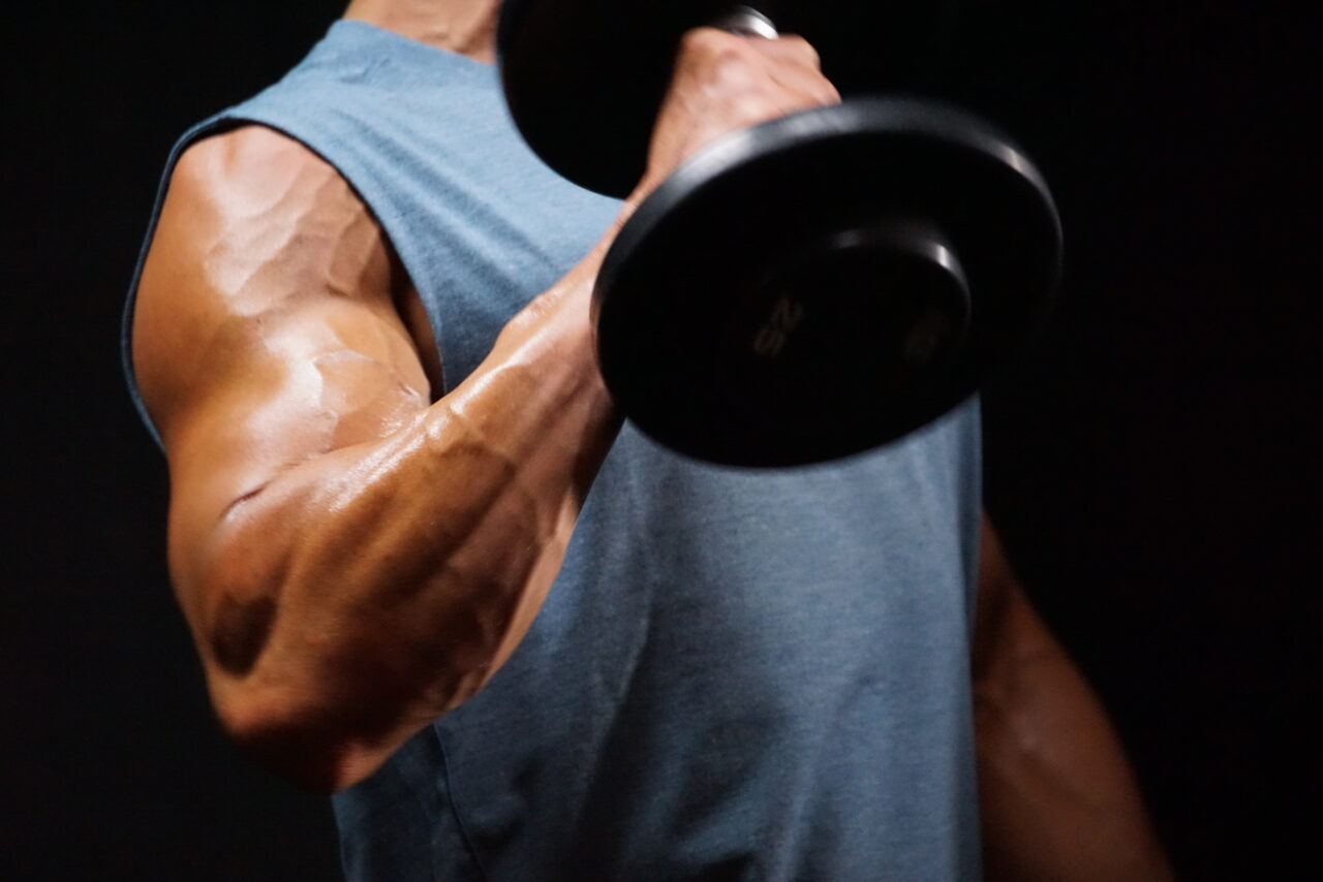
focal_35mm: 189
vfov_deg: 7.3
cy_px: 441
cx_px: 662
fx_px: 6947
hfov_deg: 10.9
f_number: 4
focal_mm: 189
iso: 10000
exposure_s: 1/160
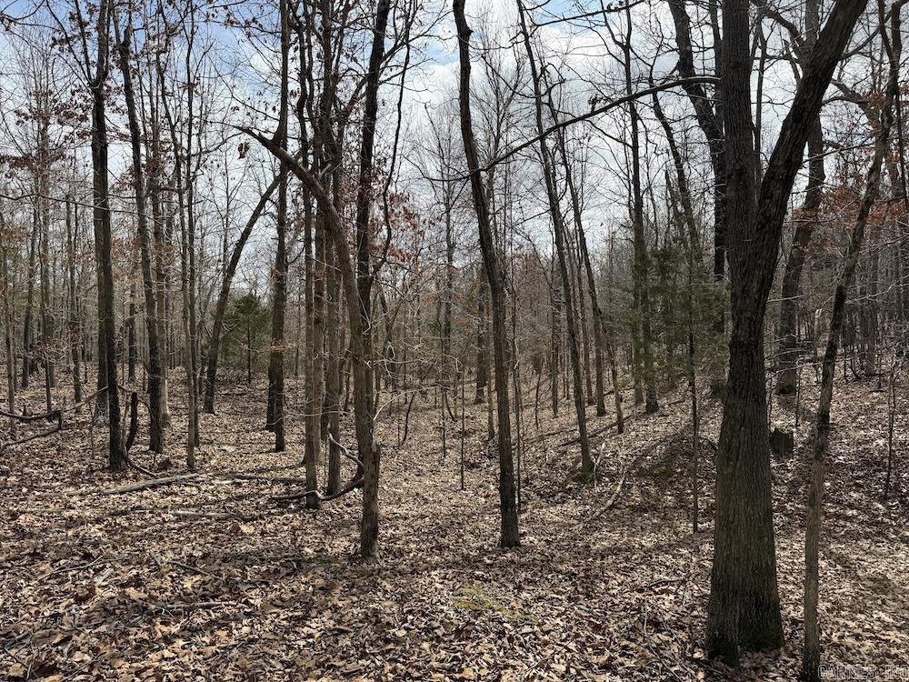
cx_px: 454
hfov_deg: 71.6
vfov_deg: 56.8
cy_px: 341
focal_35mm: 24
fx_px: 630
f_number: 1.78
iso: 100
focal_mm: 6.76
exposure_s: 1/5319
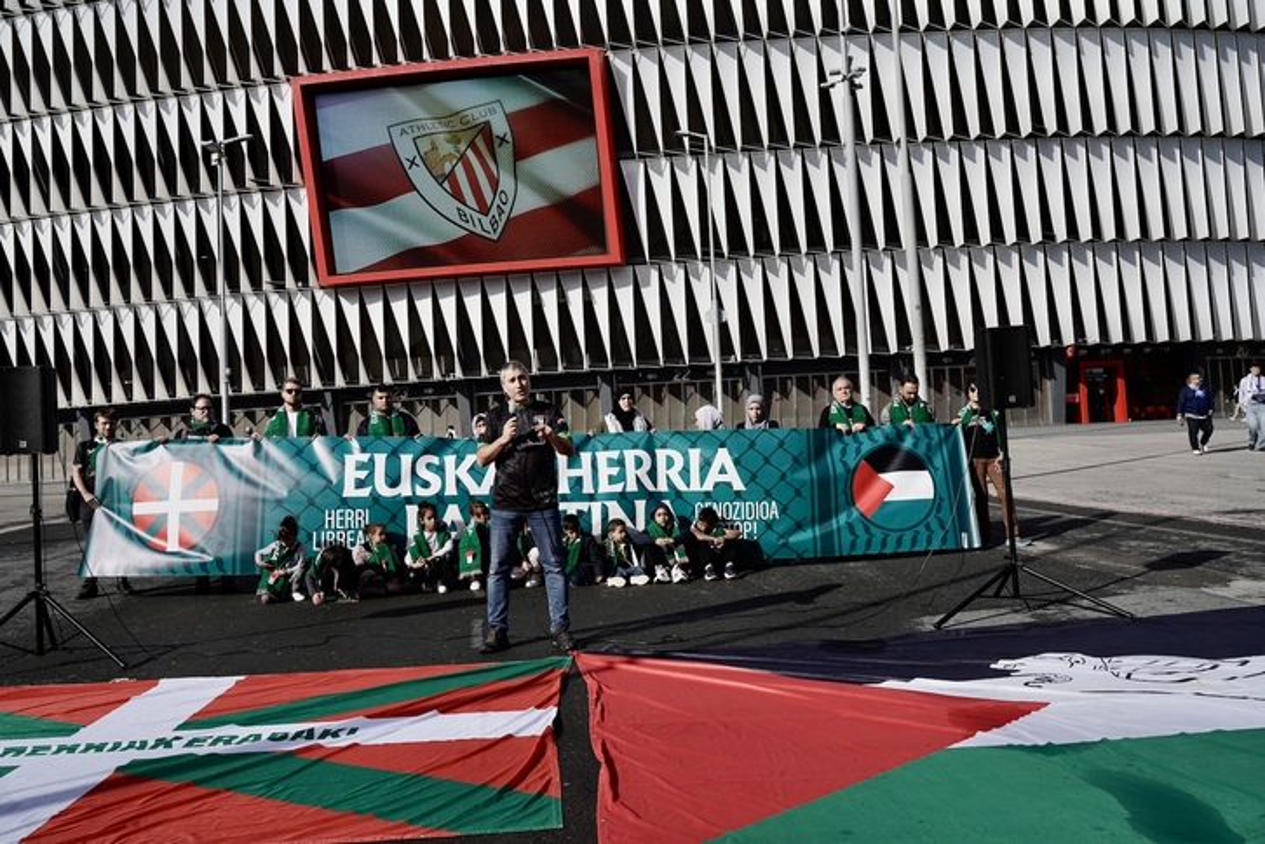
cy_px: 422
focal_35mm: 31
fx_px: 1089
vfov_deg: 42.3
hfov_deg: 60.3
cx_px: 632
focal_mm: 31
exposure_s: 1/640
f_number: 6.3
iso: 100
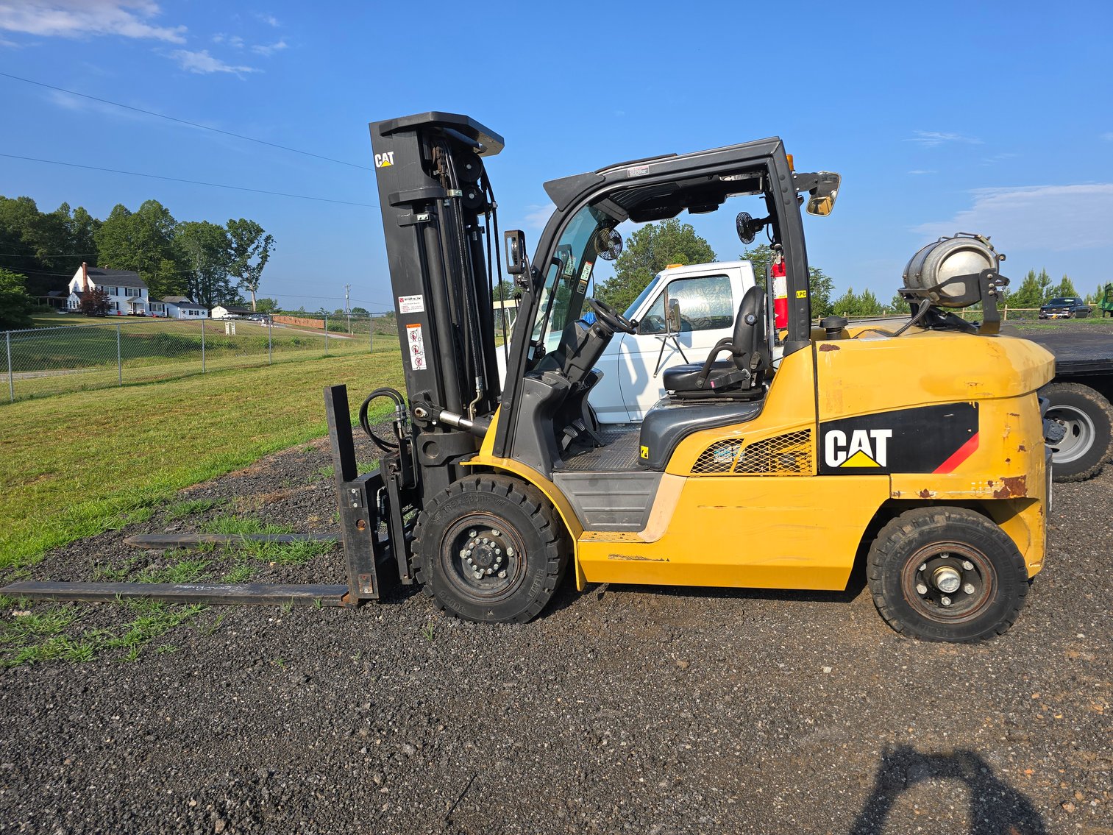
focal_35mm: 23
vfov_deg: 58.9
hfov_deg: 73.9
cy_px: 418
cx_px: 556
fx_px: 740
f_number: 1.7
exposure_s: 1/624
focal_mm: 6.3
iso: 12
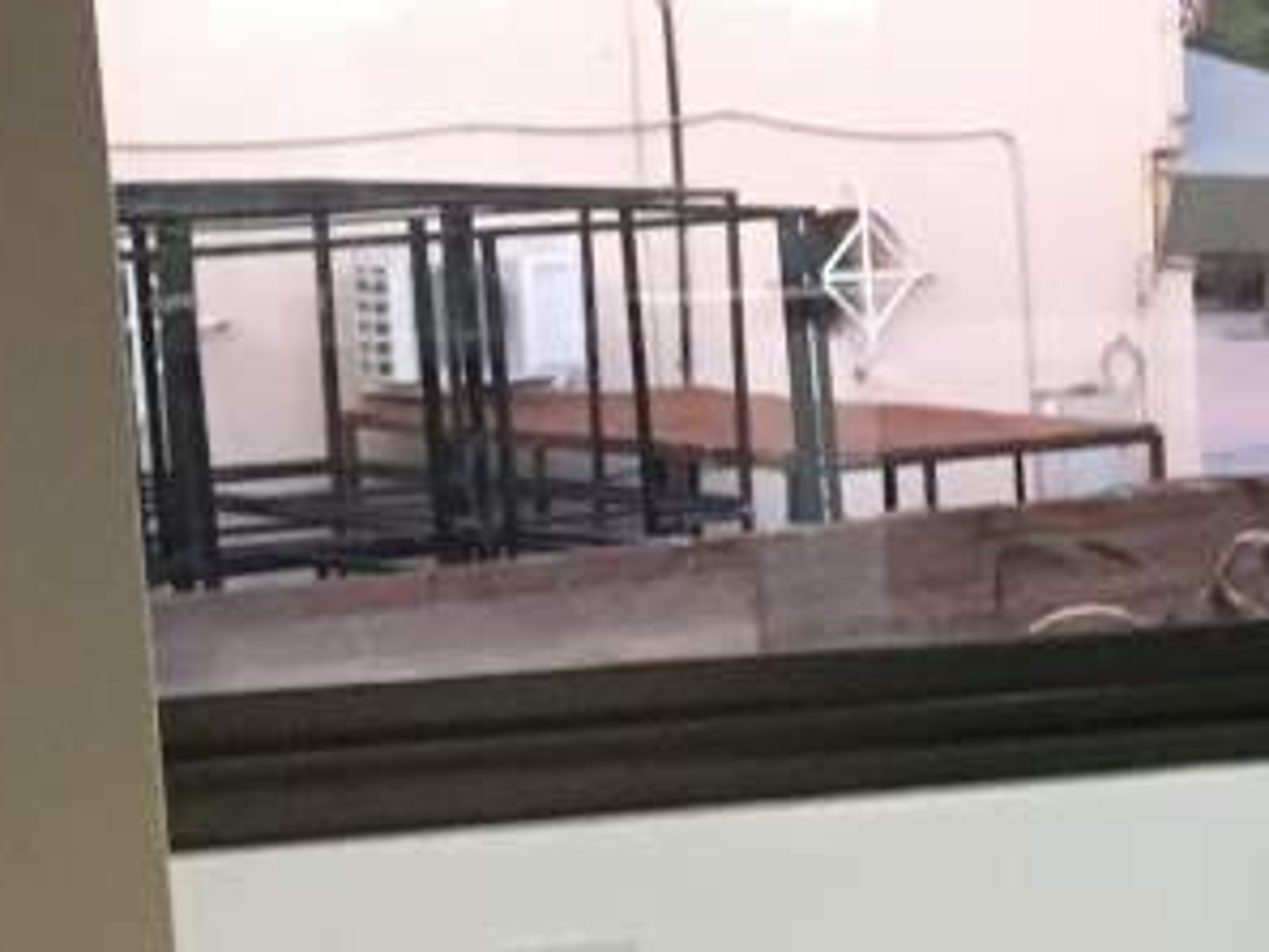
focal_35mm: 118
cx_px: 2316
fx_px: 4328
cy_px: 638
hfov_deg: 14.6
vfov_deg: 12.5
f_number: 2.2
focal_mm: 4.15
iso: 200
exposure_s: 1/17
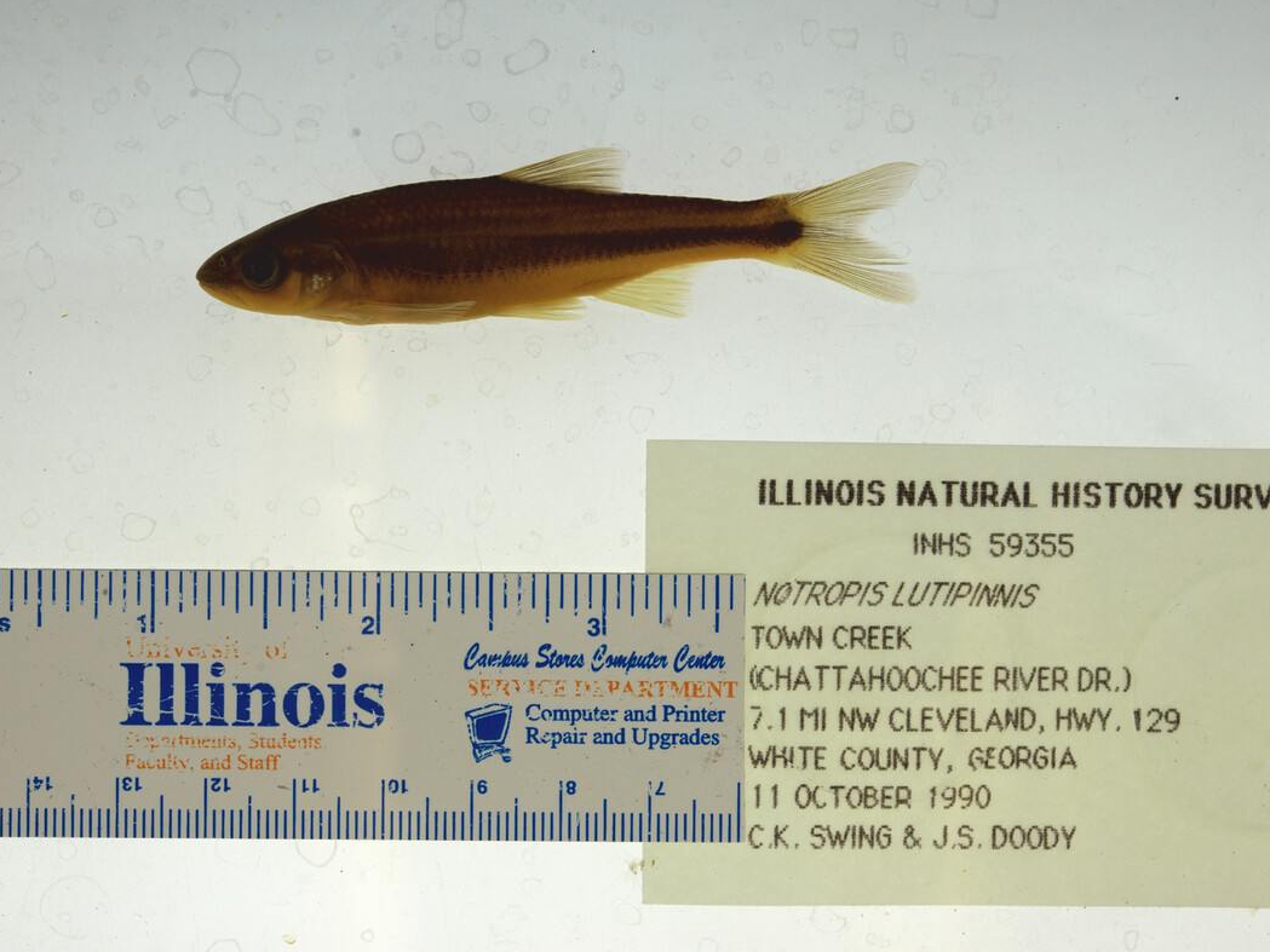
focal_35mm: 66
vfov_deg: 22.3
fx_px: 2422
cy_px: 478
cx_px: 621
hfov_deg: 29.4
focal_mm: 60
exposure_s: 1/200
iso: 100
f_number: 10
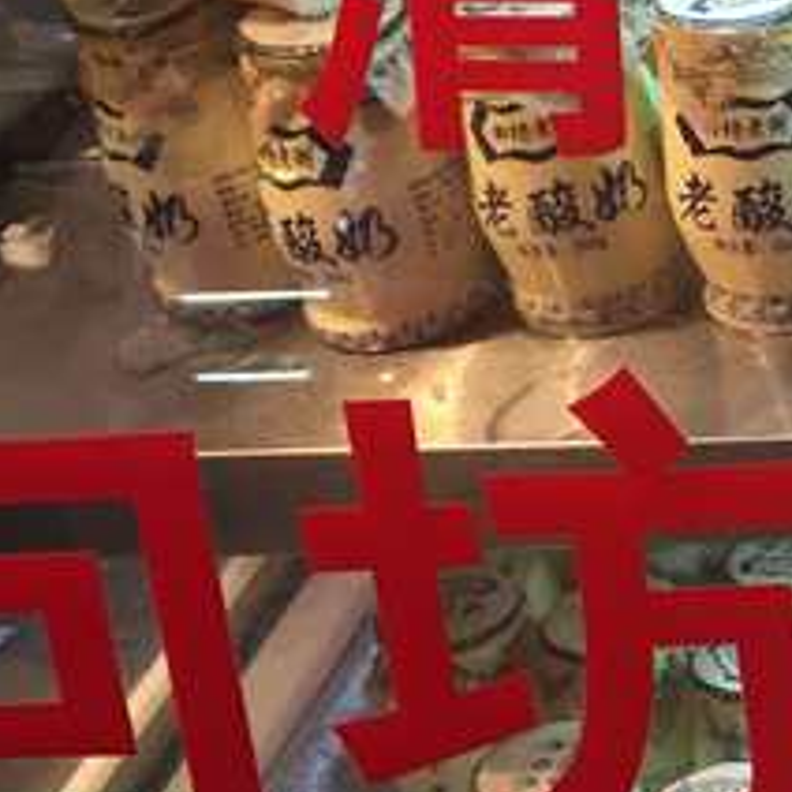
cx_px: 1401
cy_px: 405
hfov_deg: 14.2
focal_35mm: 109
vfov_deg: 16.0
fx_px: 2821
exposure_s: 1/30
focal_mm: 4.15
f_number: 2.2
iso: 64
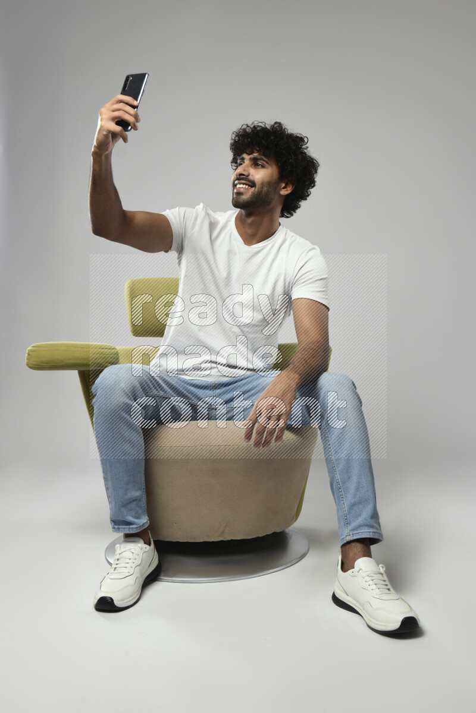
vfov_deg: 50.7
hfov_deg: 35.1
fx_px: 754
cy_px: 356
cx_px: 238
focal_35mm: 38
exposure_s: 1/125
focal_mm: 38
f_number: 6.3
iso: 400
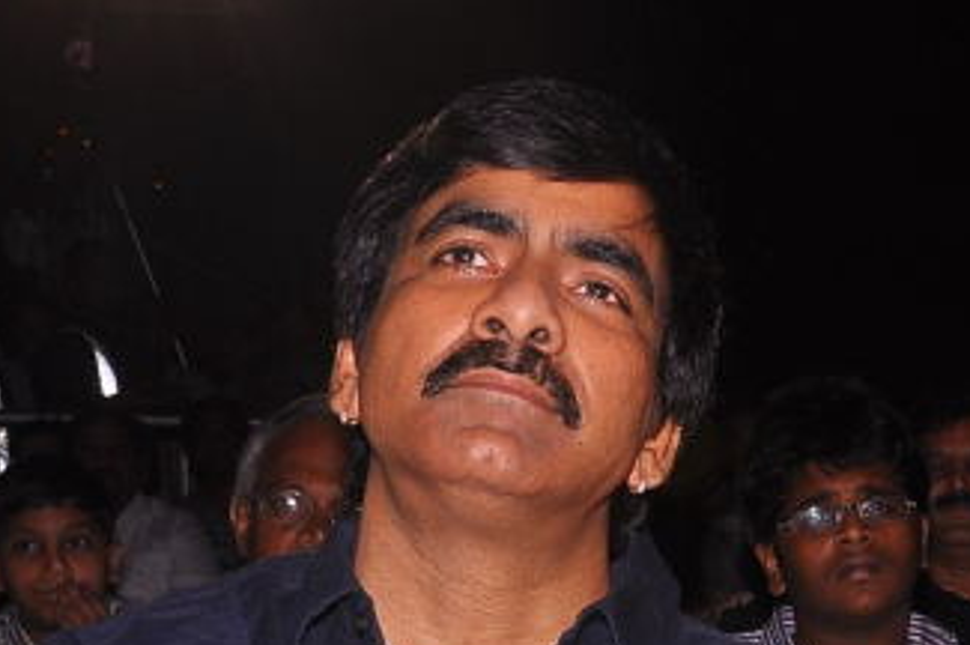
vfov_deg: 10.8
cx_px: 1060
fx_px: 3311
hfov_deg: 16.2
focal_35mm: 123
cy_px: 890
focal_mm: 26
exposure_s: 1/160
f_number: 11
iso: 200
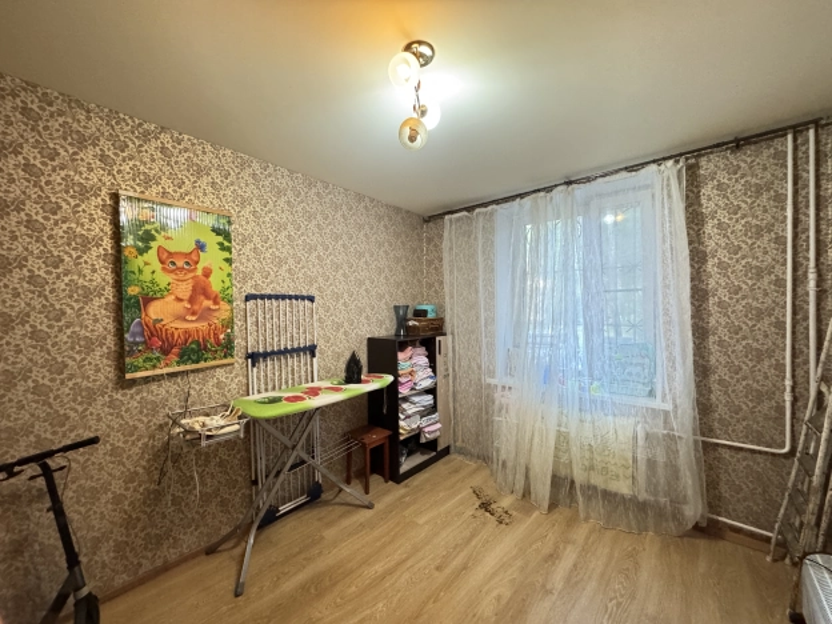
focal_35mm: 14
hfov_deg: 102.1
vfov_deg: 85.7
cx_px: 416
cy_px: 312
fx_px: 336
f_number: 2.2
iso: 1000
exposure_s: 1/33
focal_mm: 2.22
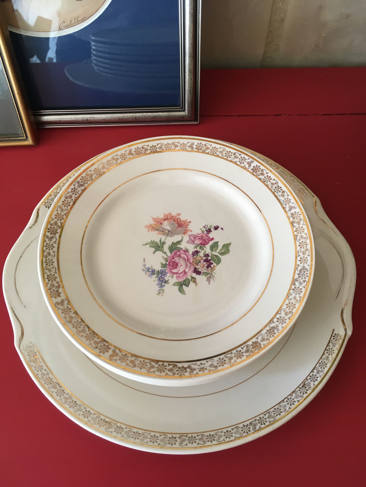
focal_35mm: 29
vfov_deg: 61.7
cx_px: 183
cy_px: 244
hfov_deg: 48.2
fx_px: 409
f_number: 2.2
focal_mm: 4.15
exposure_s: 1/33
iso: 80
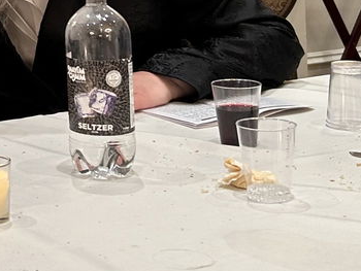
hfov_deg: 17.6
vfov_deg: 13.6
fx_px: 1085
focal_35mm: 104
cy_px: -96
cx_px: -114
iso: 125
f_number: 1.5
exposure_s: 1/60
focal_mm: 5.7
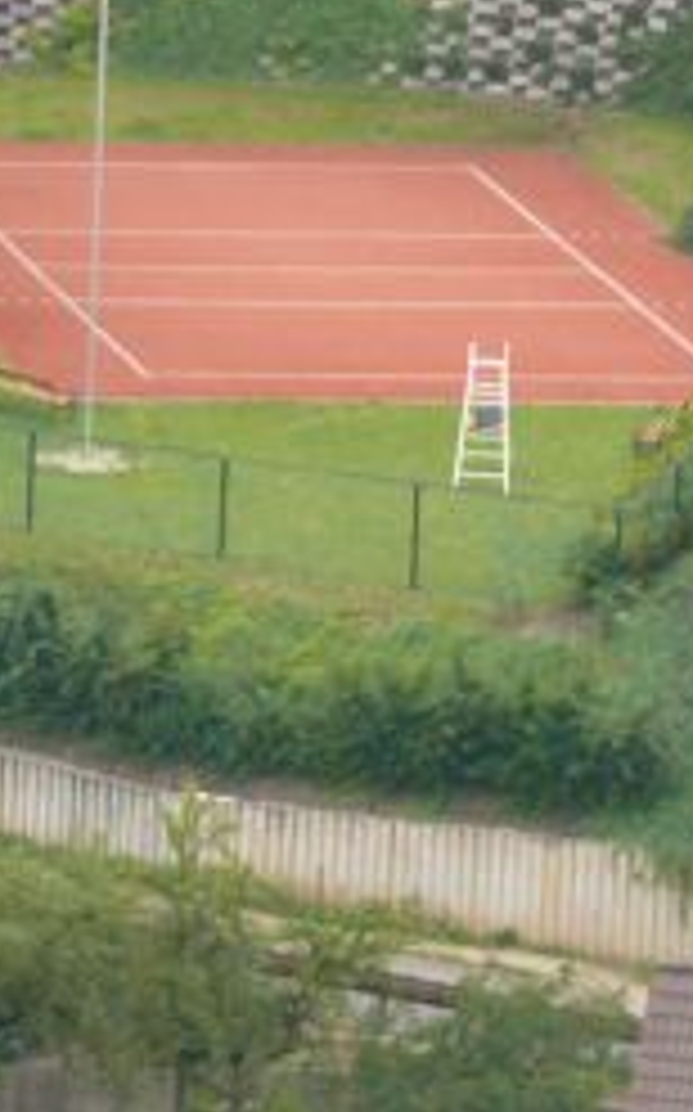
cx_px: -324
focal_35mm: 584
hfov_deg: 2.2
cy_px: -225
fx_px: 17678
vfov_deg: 3.6
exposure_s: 1/100
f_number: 3.6
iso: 100
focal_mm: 32.1
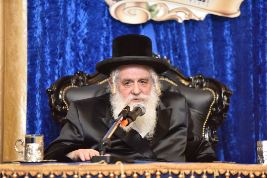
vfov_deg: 6.9
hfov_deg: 10.3
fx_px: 1483
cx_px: 134
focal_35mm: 200
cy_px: 89
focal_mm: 200
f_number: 2.8
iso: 2500
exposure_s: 1/125
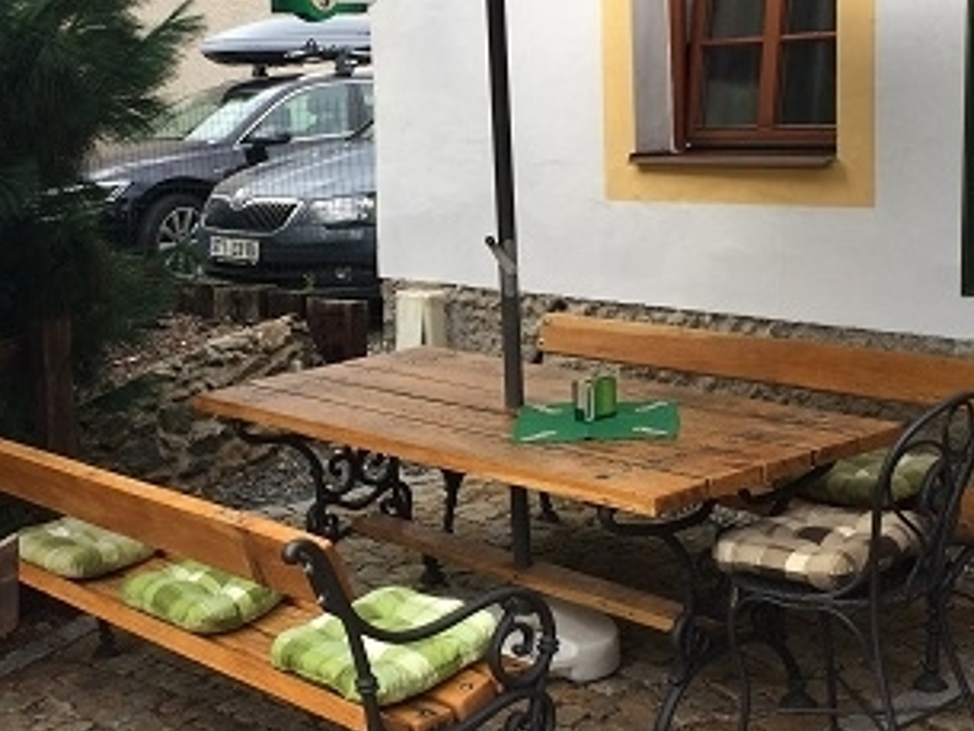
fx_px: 1604
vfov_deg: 25.6
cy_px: 278
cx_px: 418
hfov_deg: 33.7
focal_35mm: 57
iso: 32
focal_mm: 4.15
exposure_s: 1/507
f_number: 2.2
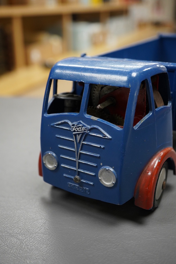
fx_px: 330
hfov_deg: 29.9
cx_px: 88
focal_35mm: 45
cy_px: 132
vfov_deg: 43.6
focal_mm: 30
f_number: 7.1
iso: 1250
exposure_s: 1/125
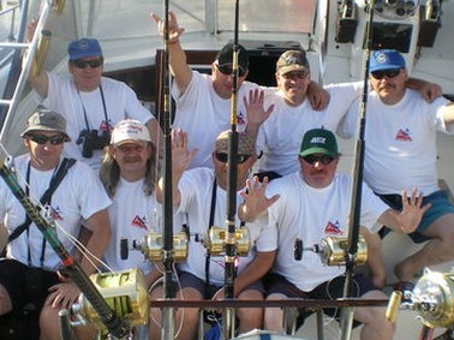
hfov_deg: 32.2
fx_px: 786
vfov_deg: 24.4
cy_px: 155
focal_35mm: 60
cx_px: 215
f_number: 4.6
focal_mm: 6.3
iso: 50
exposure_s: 1/125
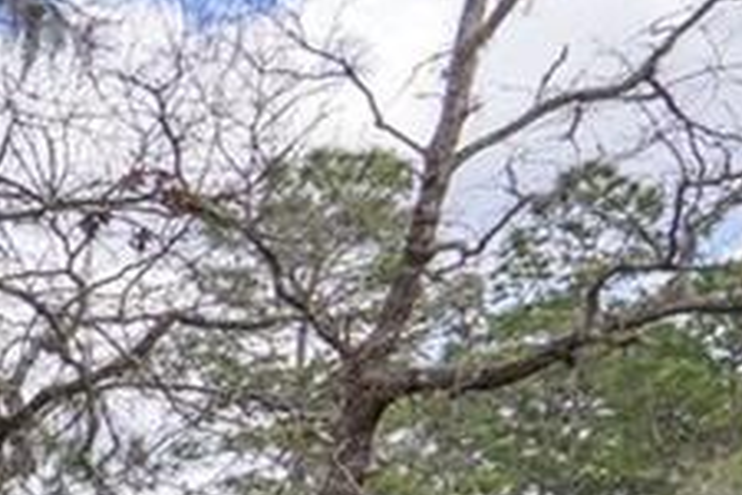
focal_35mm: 121
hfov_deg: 9.7
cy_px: 1063
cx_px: -1804
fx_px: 2494
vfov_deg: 10.3
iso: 320
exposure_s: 1/80
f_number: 8
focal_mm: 17
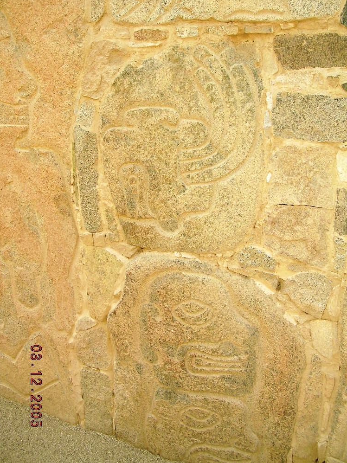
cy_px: 227
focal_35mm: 39
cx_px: 177
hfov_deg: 36.8
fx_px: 521
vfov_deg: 47.9
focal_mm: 5.8
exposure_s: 1/258
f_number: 2.8
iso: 50
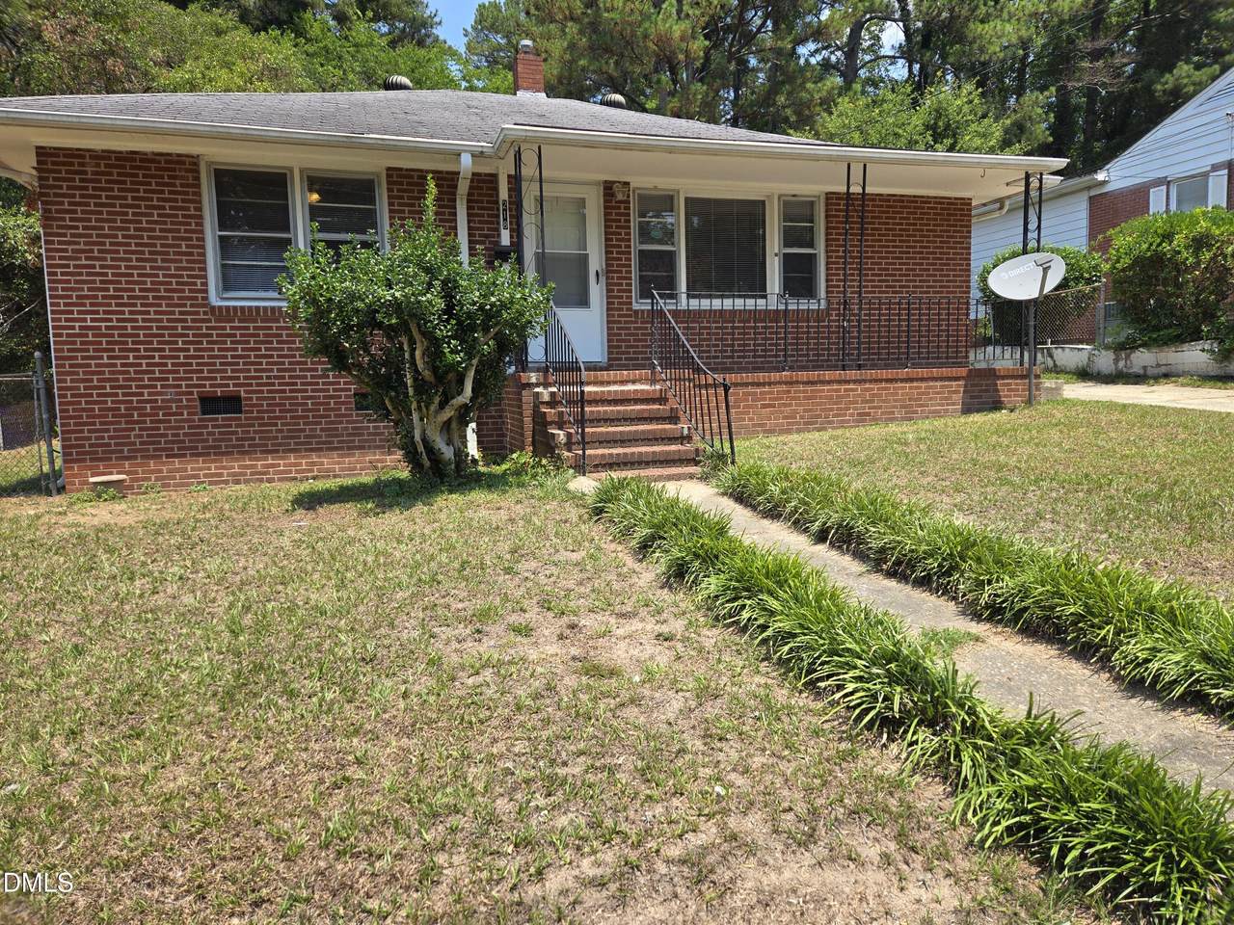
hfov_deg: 73.9
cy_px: 462
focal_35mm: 23
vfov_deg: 58.9
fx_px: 820
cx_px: 617
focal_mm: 5.4
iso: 25
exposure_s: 1/1117
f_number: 1.8
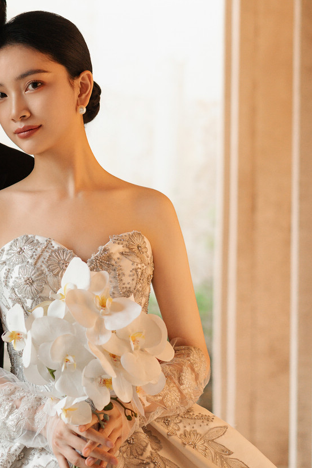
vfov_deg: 18.9
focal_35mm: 108
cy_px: 179
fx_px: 1403
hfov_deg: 12.6
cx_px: 24
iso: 800
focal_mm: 55
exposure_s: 1/160
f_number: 2.8
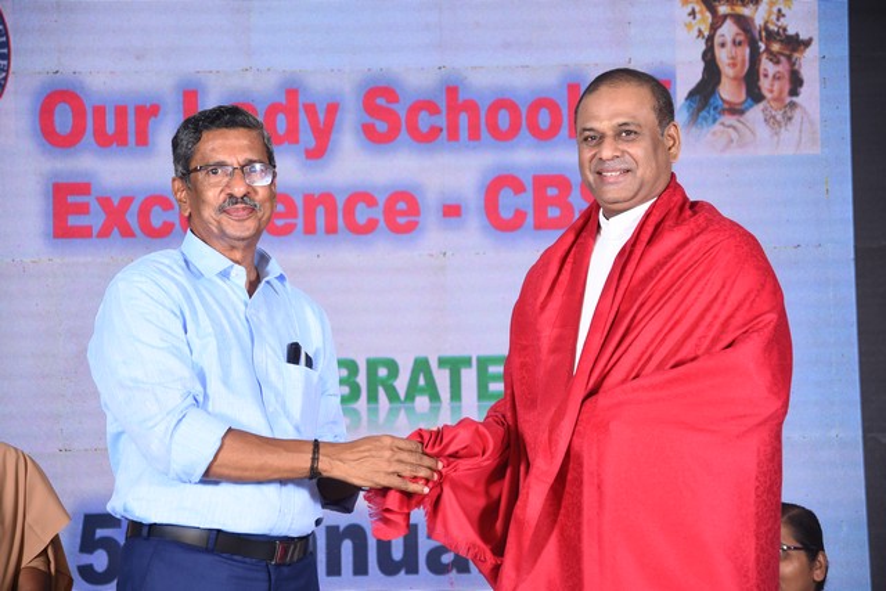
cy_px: 296
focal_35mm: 158
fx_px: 3877
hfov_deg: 13.0
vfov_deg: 8.7
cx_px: 443
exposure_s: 1/125
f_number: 6.3
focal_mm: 105
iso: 400
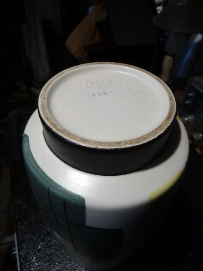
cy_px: 136
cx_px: 102
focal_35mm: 28
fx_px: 219
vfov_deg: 63.4
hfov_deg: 49.7
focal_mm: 4.7
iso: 160
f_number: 3.3
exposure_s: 1/30
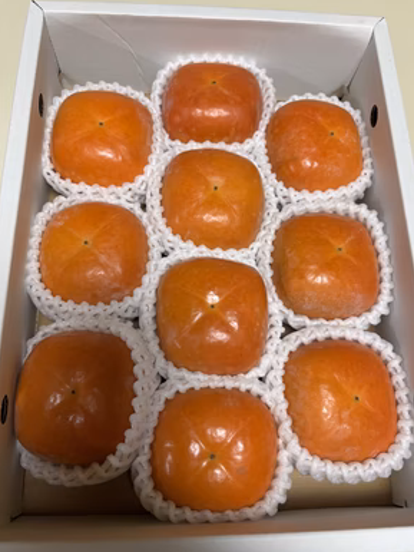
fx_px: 430
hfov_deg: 51.4
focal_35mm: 27
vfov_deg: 65.3
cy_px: 280
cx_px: 211
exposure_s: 1/50
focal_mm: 5.96
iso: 125
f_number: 1.6
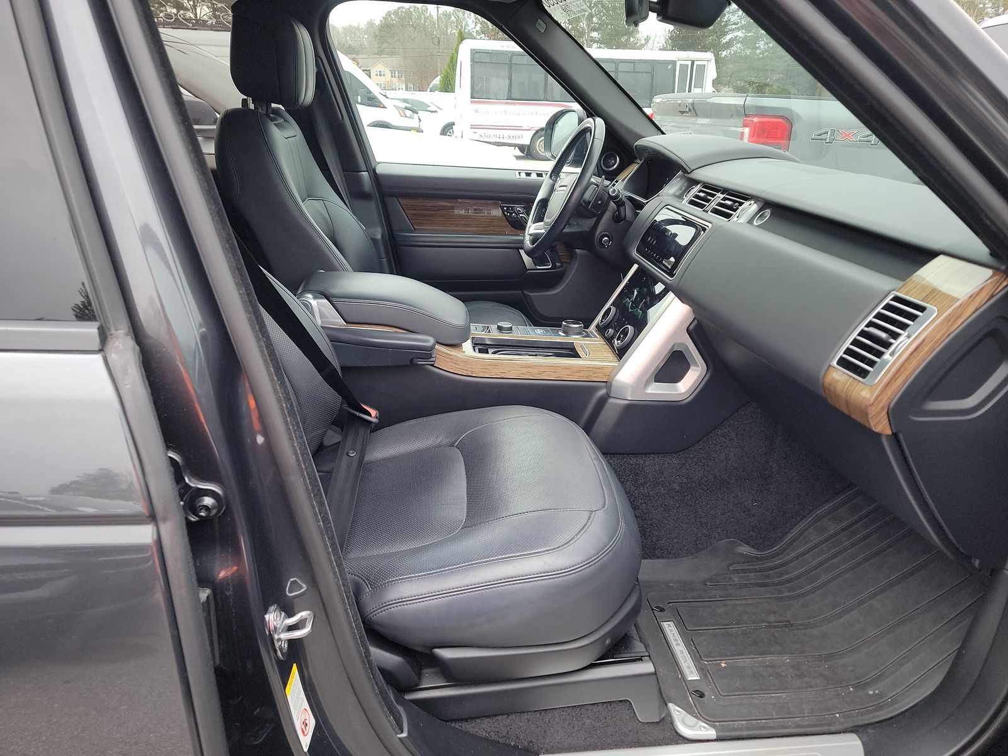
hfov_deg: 71.6
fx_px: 699
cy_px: 378
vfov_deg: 56.8
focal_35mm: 24
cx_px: 504
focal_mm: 6.7
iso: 114
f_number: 1.8
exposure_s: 1/59
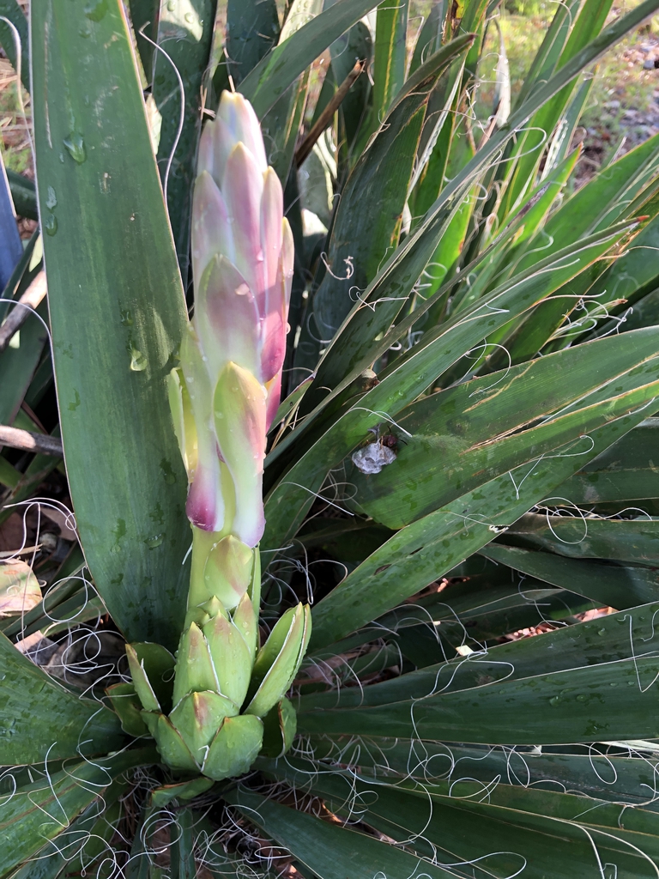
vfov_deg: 63.4
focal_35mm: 28
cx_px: 330
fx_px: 711
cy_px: 440
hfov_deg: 49.7
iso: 40
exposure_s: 1/120
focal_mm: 3.99
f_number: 1.8
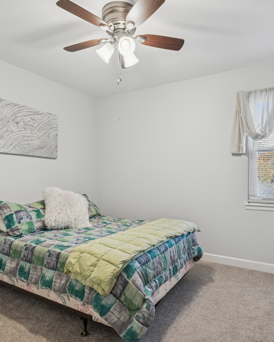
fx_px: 243
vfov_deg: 70.3
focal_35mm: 24
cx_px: 144
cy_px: 171
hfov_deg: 58.8
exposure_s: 1/8
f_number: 8
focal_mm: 17
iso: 400
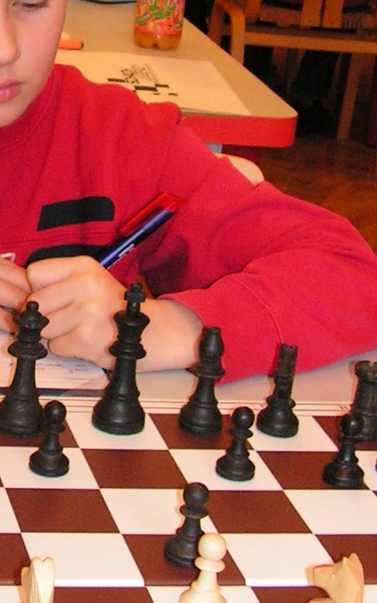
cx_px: -107
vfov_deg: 20.7
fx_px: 1646
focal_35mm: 100
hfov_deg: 12.7
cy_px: 188
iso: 200
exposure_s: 1/40
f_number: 3.2
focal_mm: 6
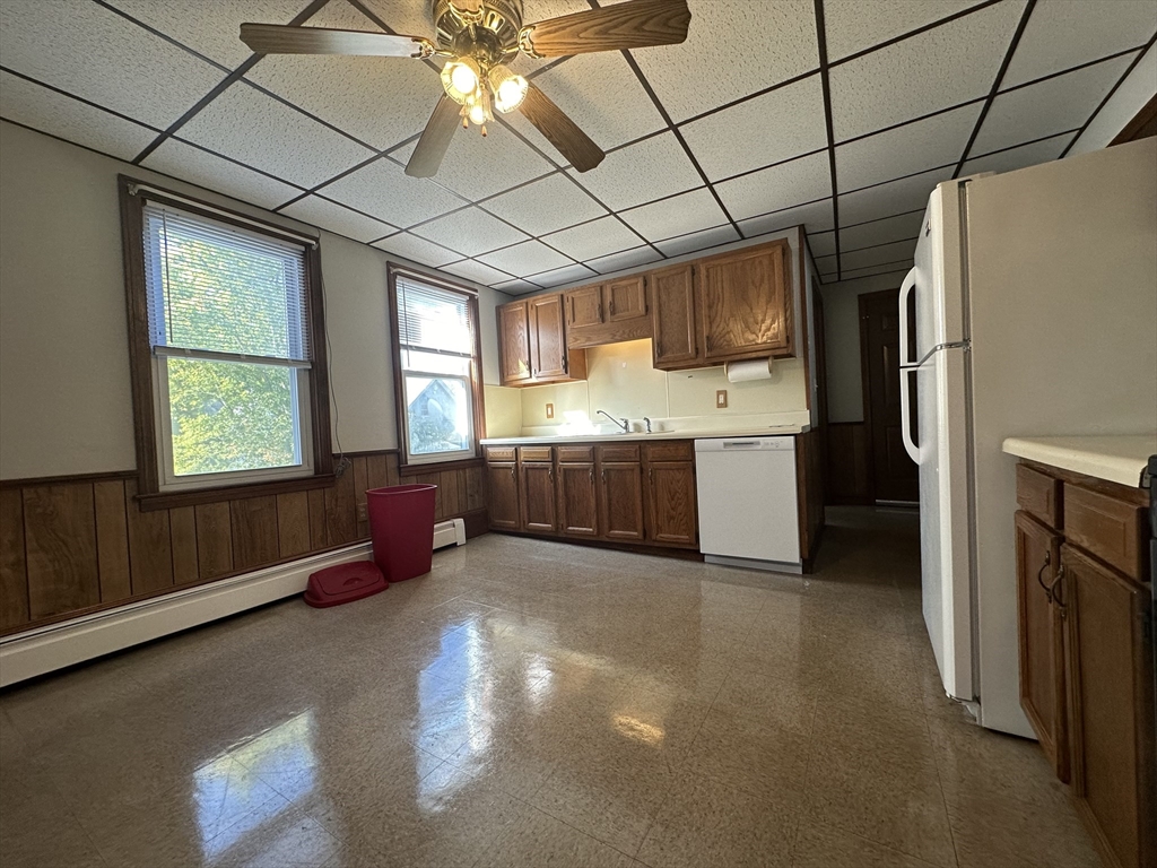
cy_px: 434
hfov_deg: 102.1
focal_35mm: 14
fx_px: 468
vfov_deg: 85.7
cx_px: 578
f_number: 2.2
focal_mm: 2.22
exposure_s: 1/120
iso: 125
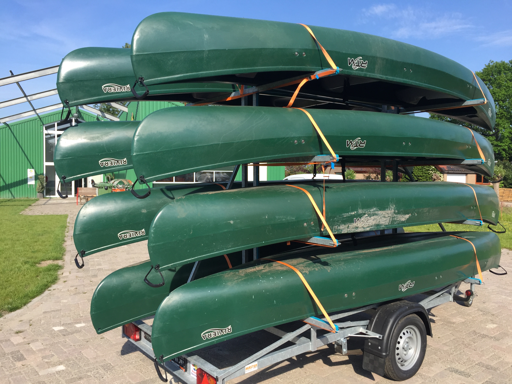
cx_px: 256
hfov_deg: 61.7
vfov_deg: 48.2
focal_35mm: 29
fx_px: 429
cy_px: 192
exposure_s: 1/1199
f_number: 2.2
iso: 32
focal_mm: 4.15
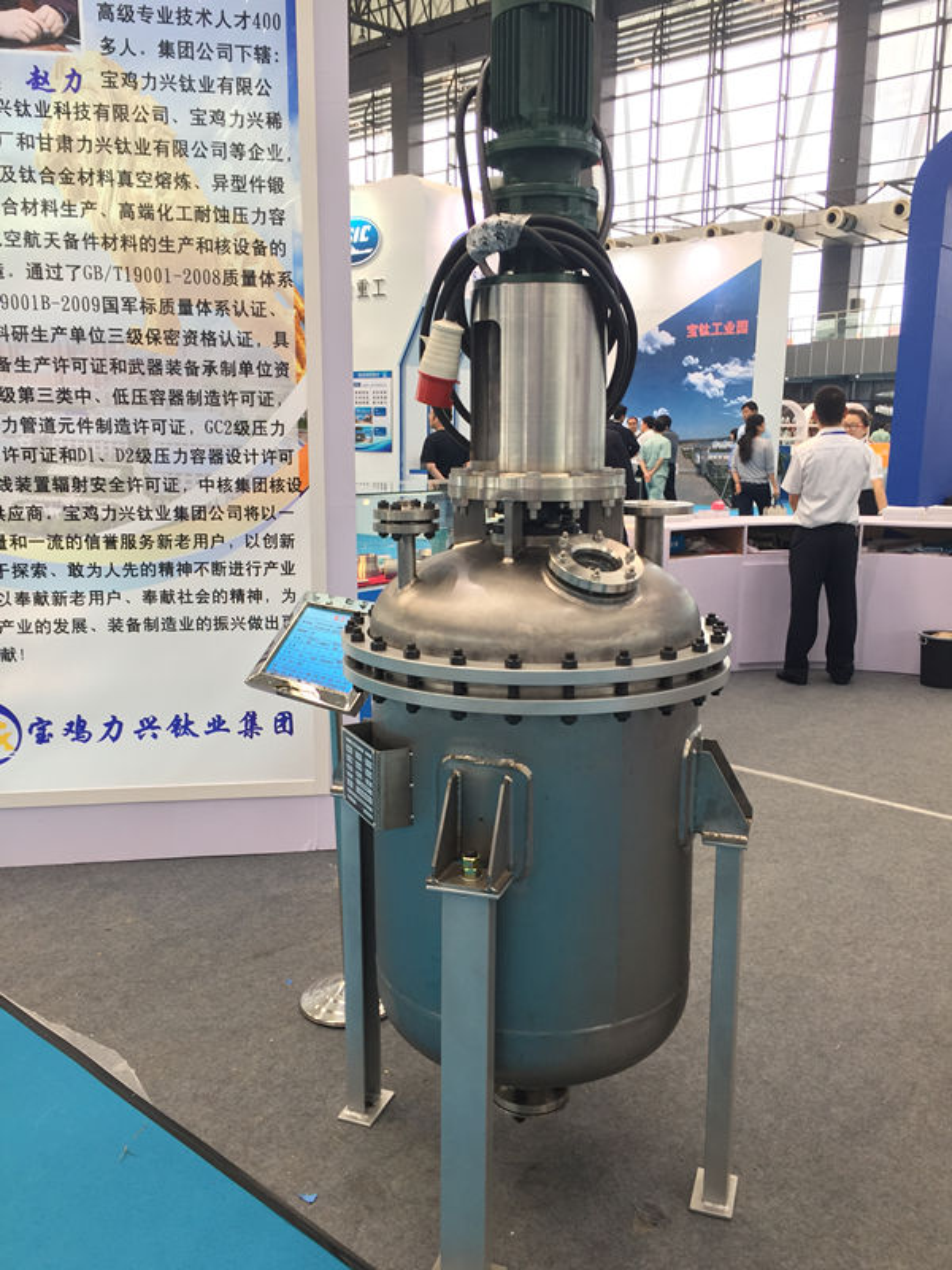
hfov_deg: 48.2
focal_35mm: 29
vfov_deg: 61.7
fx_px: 1063
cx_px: 476
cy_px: 635
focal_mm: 4.15
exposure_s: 1/40
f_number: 2.2
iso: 32
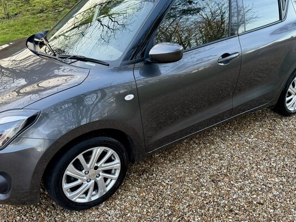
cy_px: 112
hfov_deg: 51.3
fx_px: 308
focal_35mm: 36
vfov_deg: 39.7
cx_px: 147
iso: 160
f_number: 1.78
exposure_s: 1/219
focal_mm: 6.76
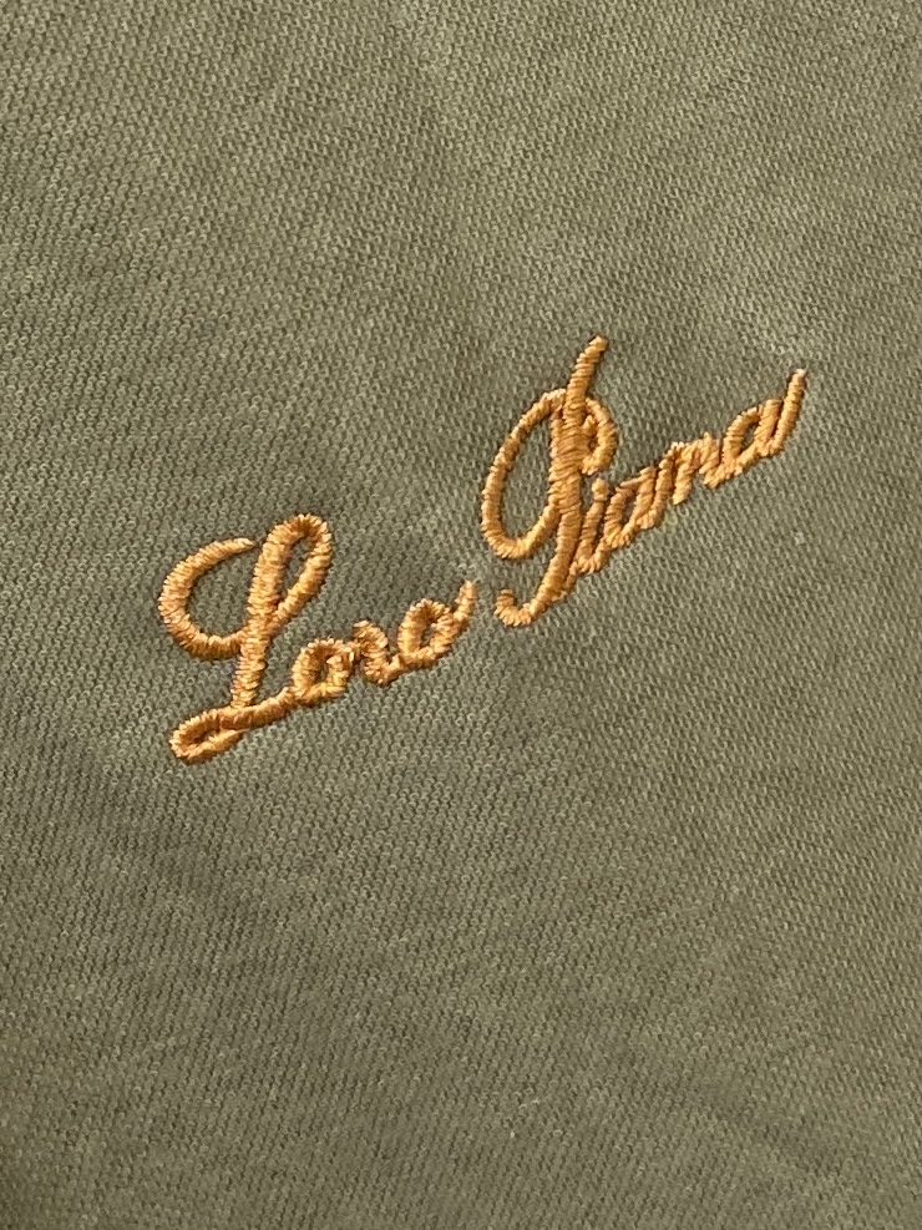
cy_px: 615
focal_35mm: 26
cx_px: 461
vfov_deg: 67.3
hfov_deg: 53.1
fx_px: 924
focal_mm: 4.25
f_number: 1.8
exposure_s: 1/99
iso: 125
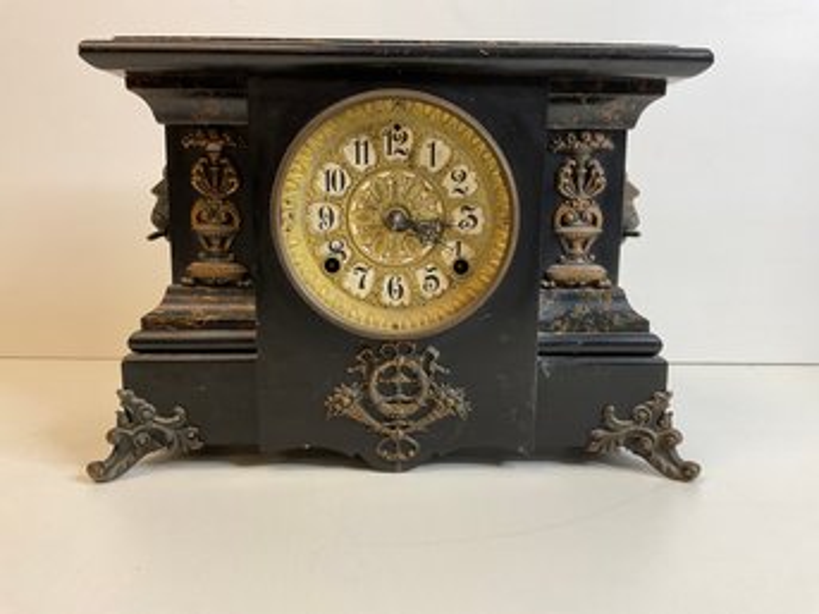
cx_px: 410
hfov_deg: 61.7
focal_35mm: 29
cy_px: 307
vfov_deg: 48.2
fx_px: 686
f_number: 1.8
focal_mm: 3
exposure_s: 1/122
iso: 40
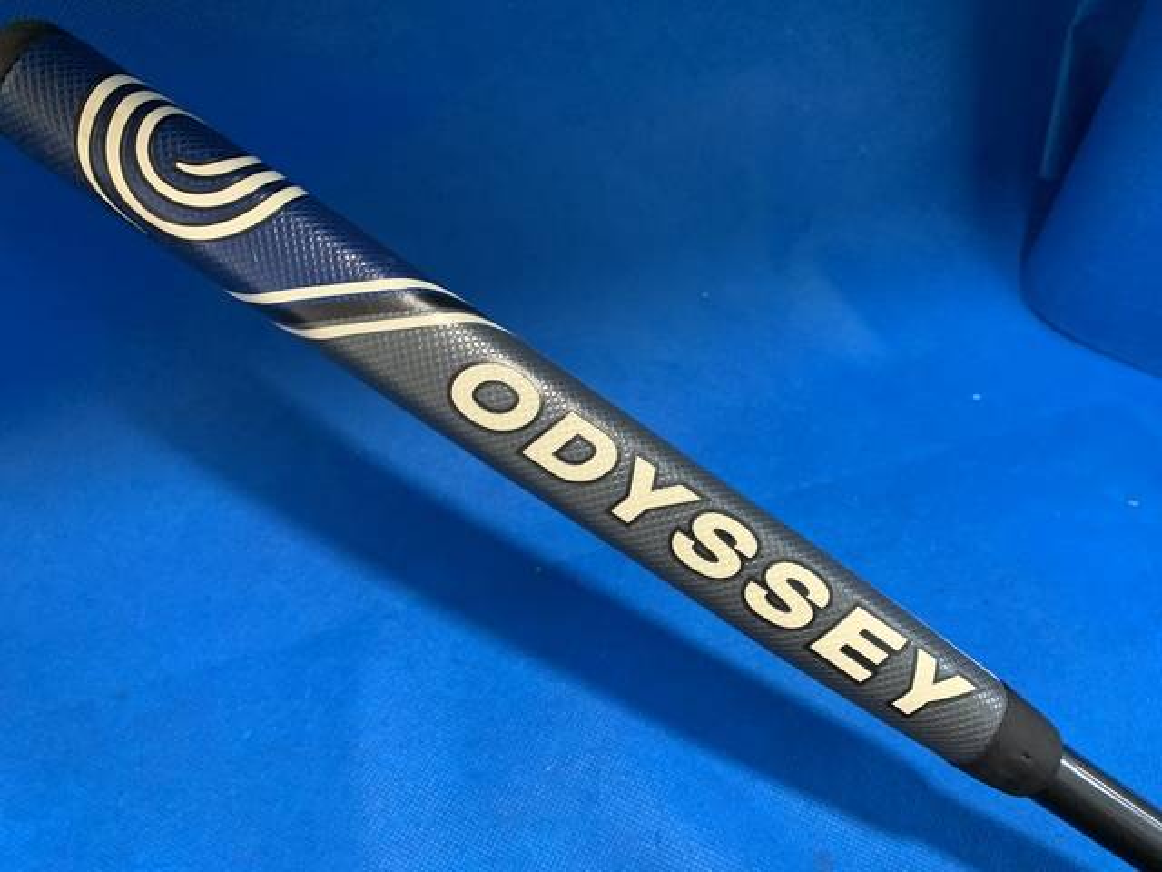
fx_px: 873
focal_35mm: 26
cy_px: 436
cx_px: 581
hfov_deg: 67.3
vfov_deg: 53.1
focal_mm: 4.25
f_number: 1.8
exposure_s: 1/60
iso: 250
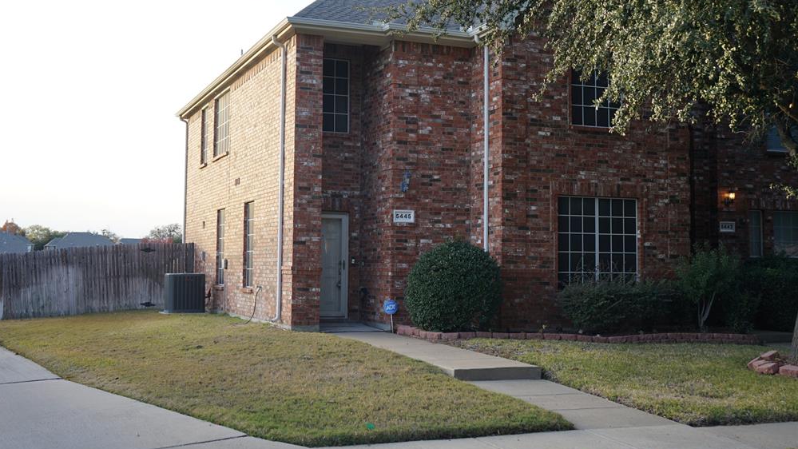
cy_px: 196
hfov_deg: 46.4
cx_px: 390
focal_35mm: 44
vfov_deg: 27.1
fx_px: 931
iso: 100
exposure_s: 1/60
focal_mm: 41
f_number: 5
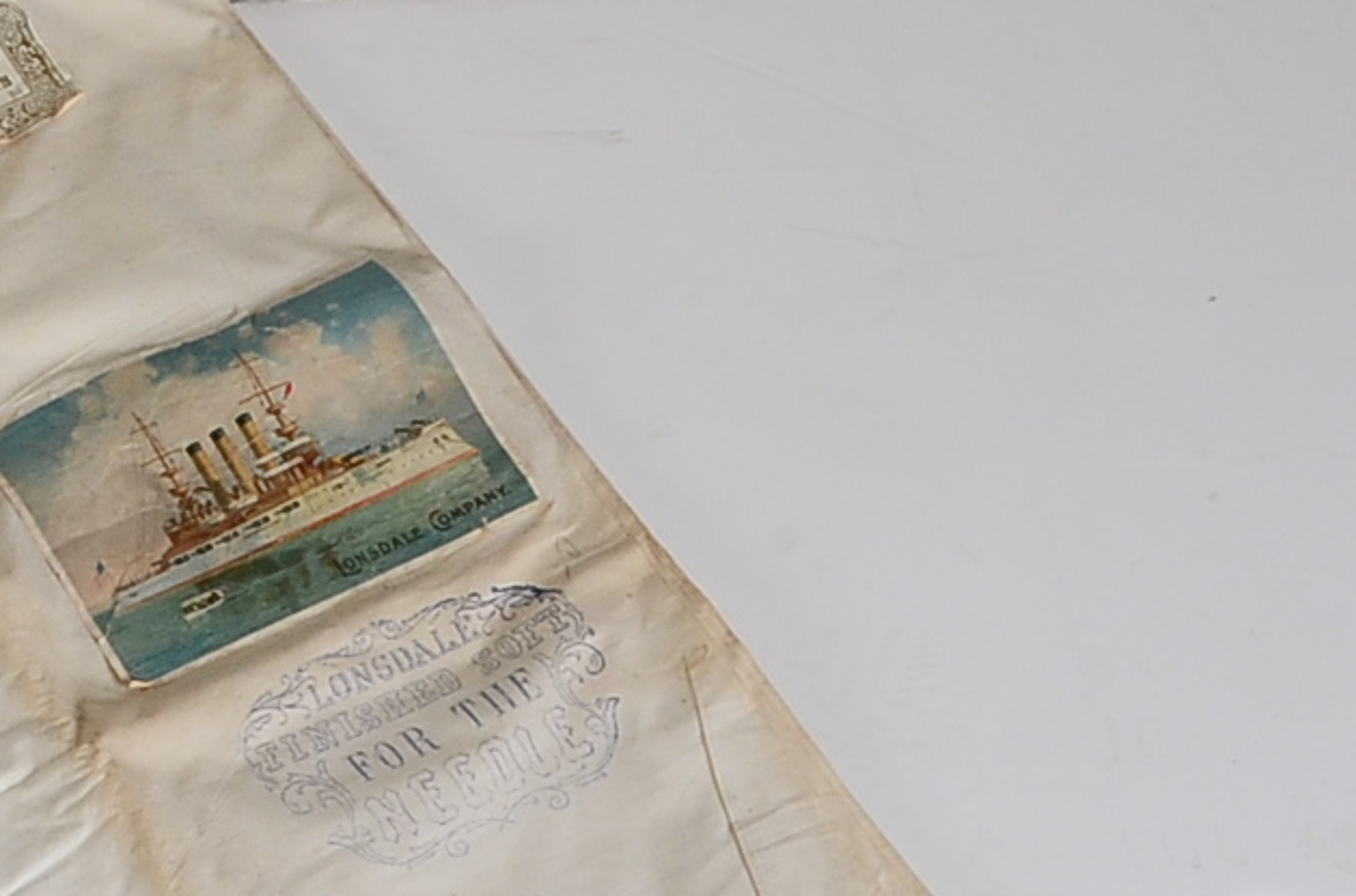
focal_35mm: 147
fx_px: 5522
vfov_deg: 9.3
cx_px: -705
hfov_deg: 13.2
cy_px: 267
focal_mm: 25
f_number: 14
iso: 320
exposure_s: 1/160
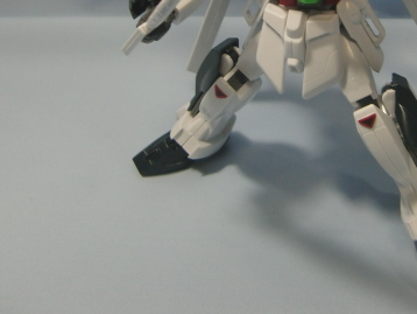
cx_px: 312
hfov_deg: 37.2
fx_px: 603
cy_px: 35
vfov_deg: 28.1
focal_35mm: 50
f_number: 2.6
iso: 160
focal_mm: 4.9
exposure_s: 1/60
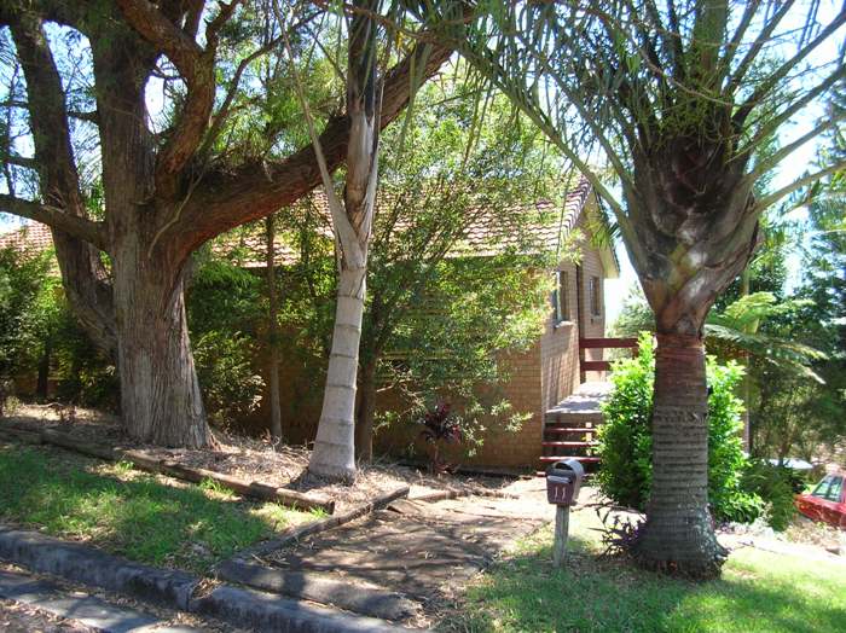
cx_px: 423
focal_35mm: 35
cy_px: 316
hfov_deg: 52.7
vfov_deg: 40.7
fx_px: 855
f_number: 2.8
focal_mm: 5.8
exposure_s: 1/116
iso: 50
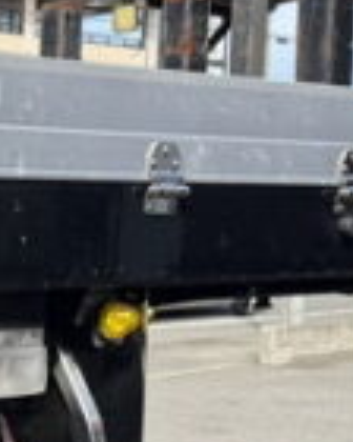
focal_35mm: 107
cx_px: -107
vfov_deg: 17.6
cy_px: 414
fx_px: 1397
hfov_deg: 13.8
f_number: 1.78
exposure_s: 1/1949
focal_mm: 6.76
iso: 80
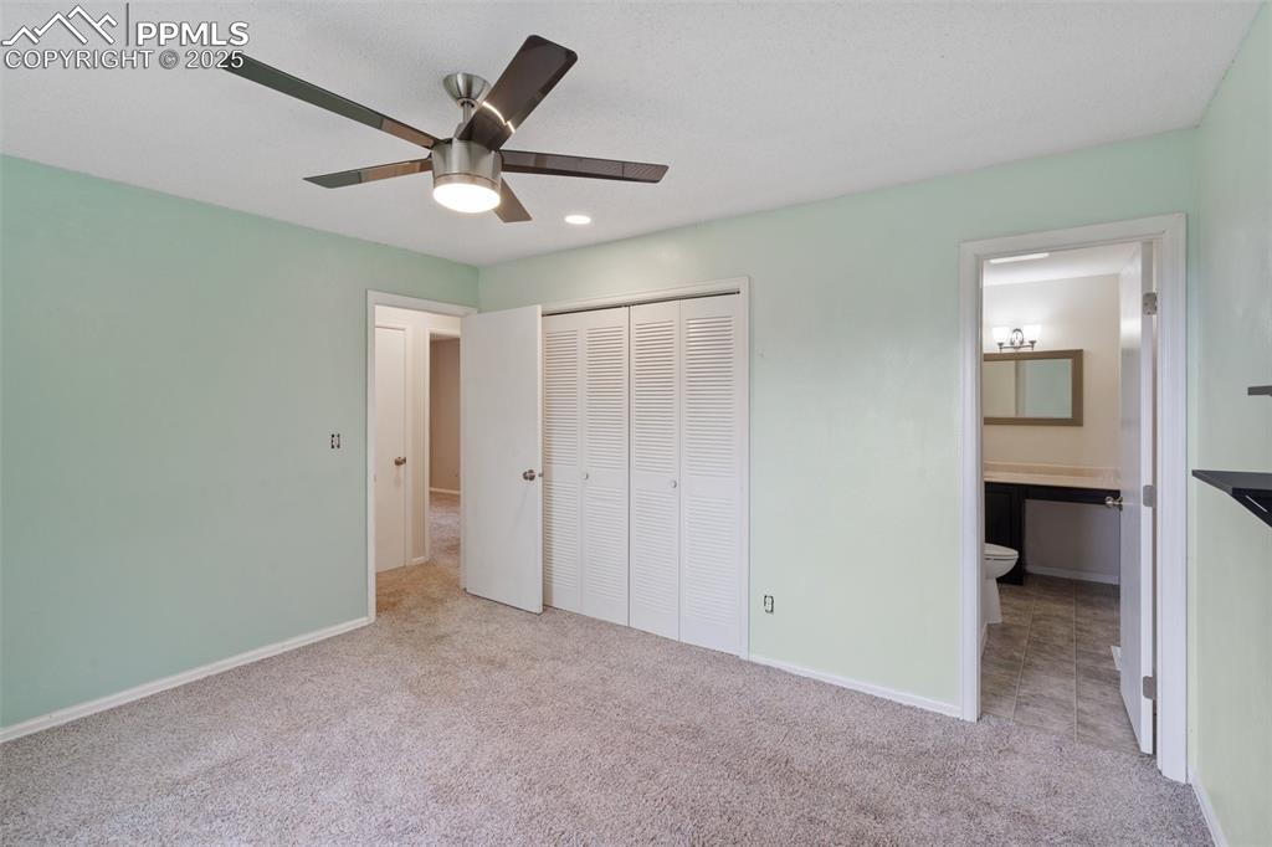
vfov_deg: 73.7
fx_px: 565
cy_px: 424
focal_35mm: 16
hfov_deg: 96.8
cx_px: 636
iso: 160
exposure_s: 1
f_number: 10
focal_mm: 16
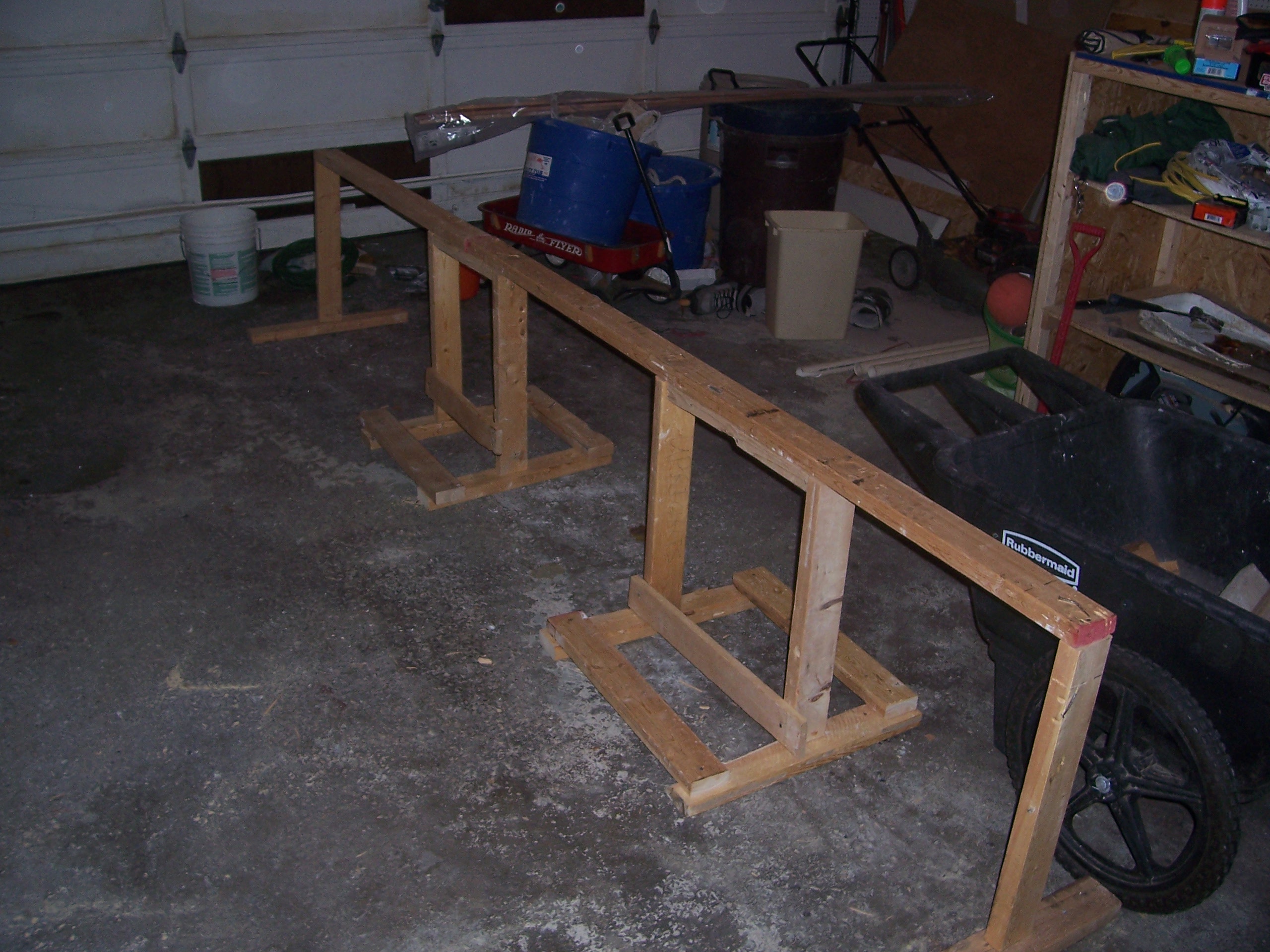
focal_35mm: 34
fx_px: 1247
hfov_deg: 54.0
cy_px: 476
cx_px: 635
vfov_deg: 41.8
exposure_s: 1/60
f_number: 2.7
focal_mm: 5.6
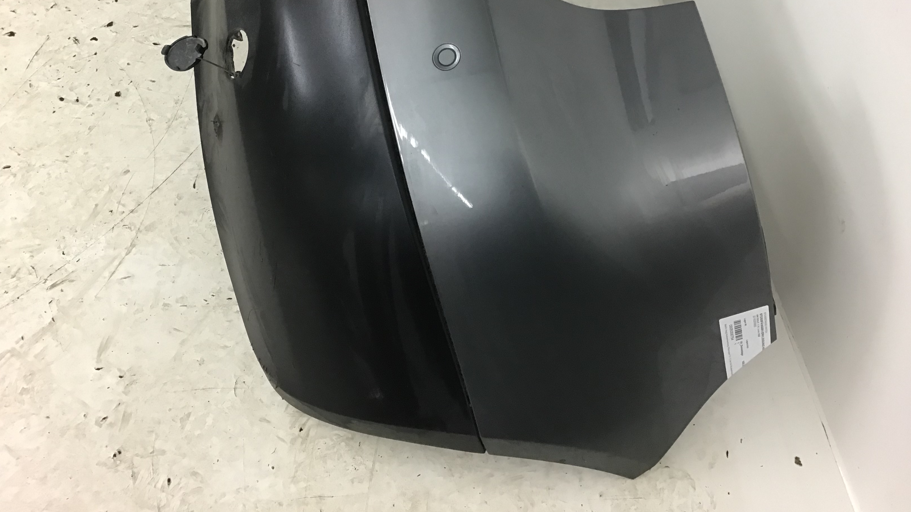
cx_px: 455
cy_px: 174
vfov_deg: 34.4
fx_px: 821
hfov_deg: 58.0
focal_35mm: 34
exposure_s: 1/33
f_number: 2.4
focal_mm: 3.3
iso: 160
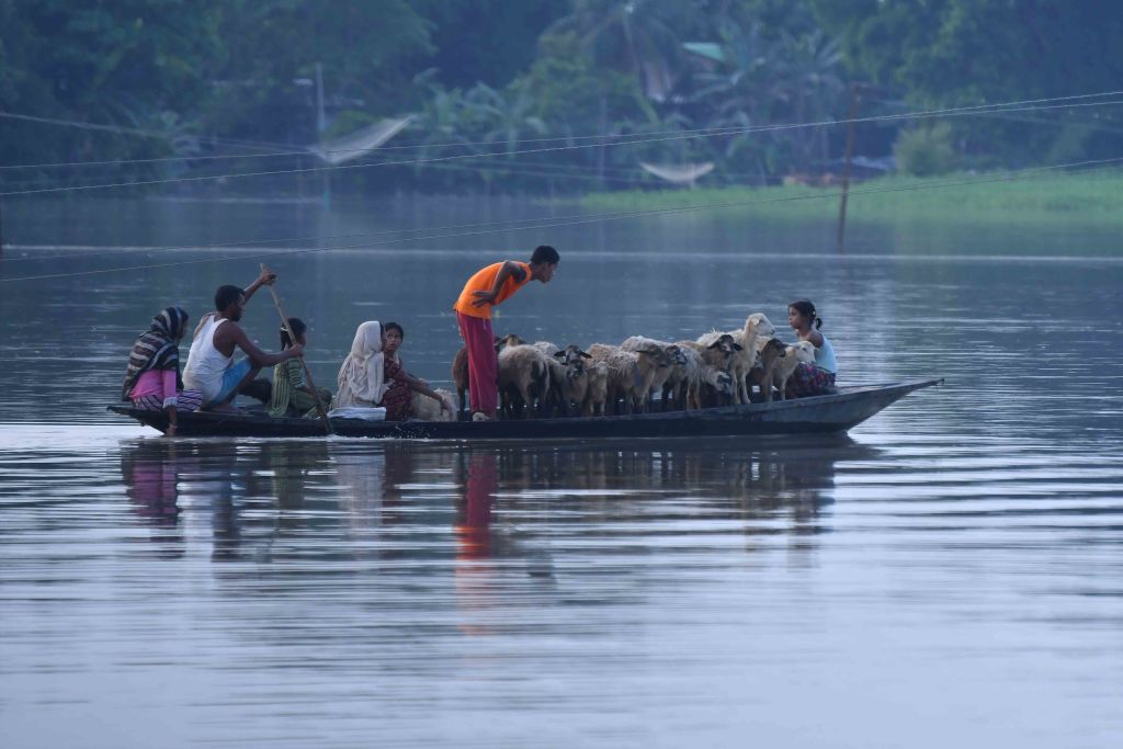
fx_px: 19654
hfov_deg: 3.3
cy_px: 374
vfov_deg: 2.2
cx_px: 562
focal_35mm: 630
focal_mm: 420
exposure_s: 1/400
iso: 400
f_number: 5.6
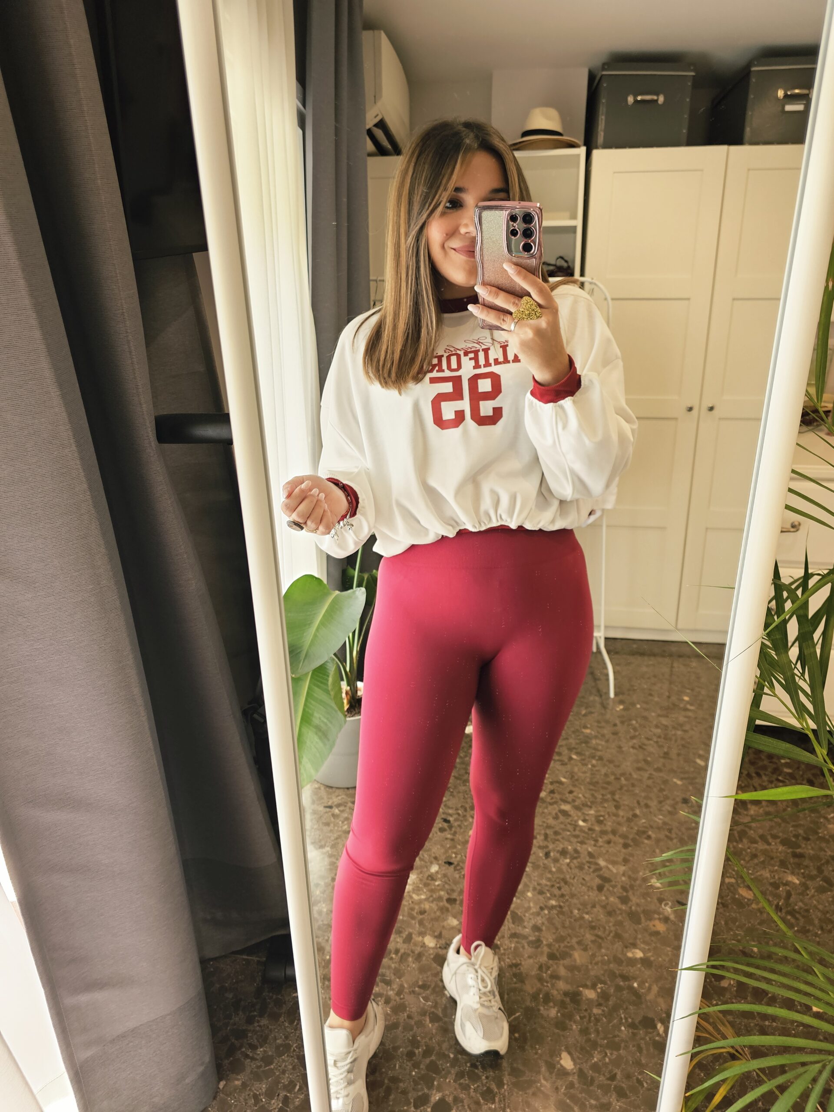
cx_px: 417
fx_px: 739
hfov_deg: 58.9
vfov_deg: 73.9
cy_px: 556
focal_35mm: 23
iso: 125
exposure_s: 1/100
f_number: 1.7
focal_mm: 6.3
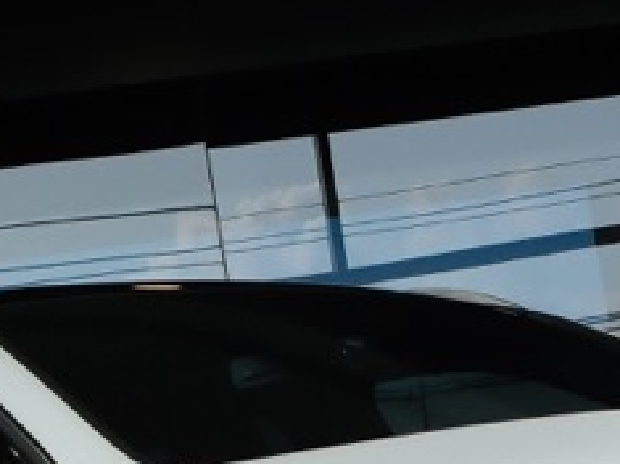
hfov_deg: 9.9
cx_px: 514
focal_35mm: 199
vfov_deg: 7.4
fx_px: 3562
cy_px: 629
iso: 500
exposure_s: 1/100
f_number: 10
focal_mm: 25.4
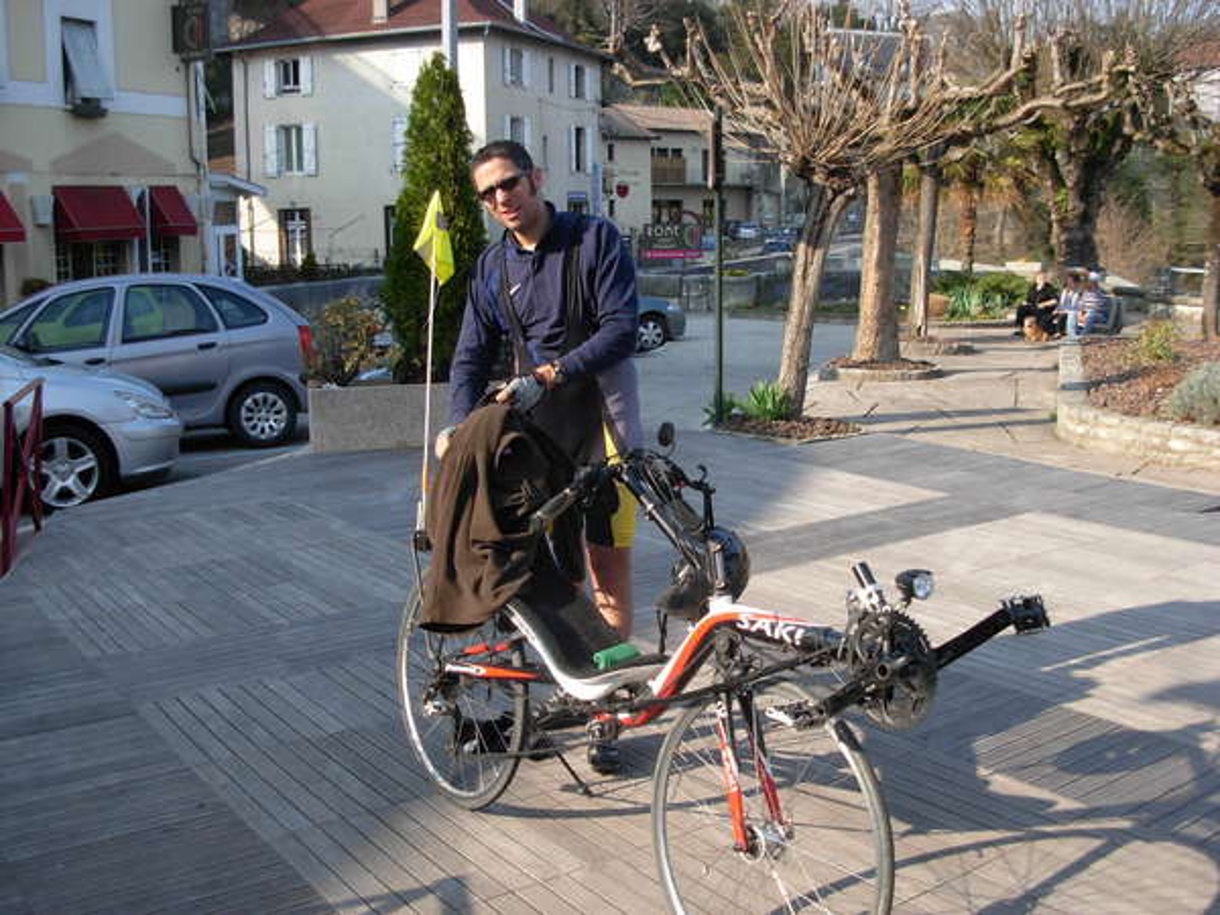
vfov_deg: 37.7
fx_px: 1339
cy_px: 458
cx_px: 610
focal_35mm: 38
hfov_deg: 49.0
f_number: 2.9
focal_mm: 6.3
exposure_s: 1/483
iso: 79
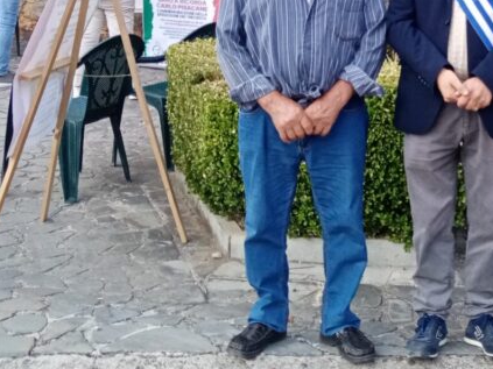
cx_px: 499
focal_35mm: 63
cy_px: 15
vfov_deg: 22.5
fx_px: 897
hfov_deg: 28.7
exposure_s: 1/137
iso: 108
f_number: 1.8
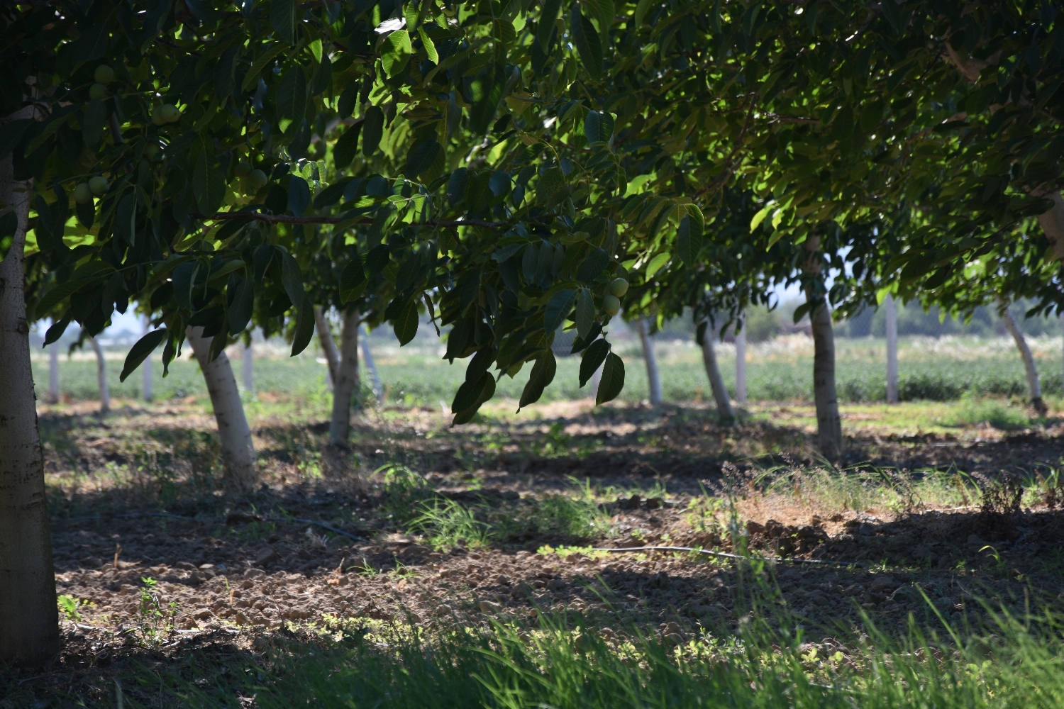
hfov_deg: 13.0
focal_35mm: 158
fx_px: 4655
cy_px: 354
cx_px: 532
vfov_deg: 8.7
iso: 100
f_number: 5.6
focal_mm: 105
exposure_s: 1/80
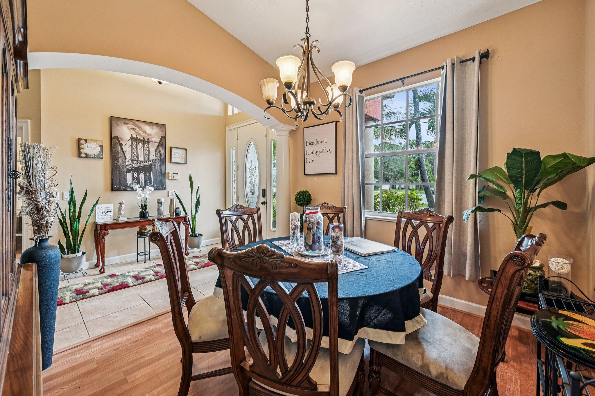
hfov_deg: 104.3
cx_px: 298
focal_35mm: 14
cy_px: 198
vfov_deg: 81.2
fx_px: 231
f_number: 8
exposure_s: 1/20
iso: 1000
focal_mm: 14
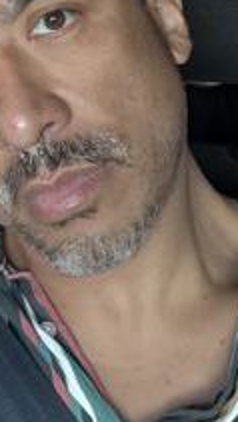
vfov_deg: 29.1
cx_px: 76
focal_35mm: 68
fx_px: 761
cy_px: 4
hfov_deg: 17.7
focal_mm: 2.69
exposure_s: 1/60
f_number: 1.9
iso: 250
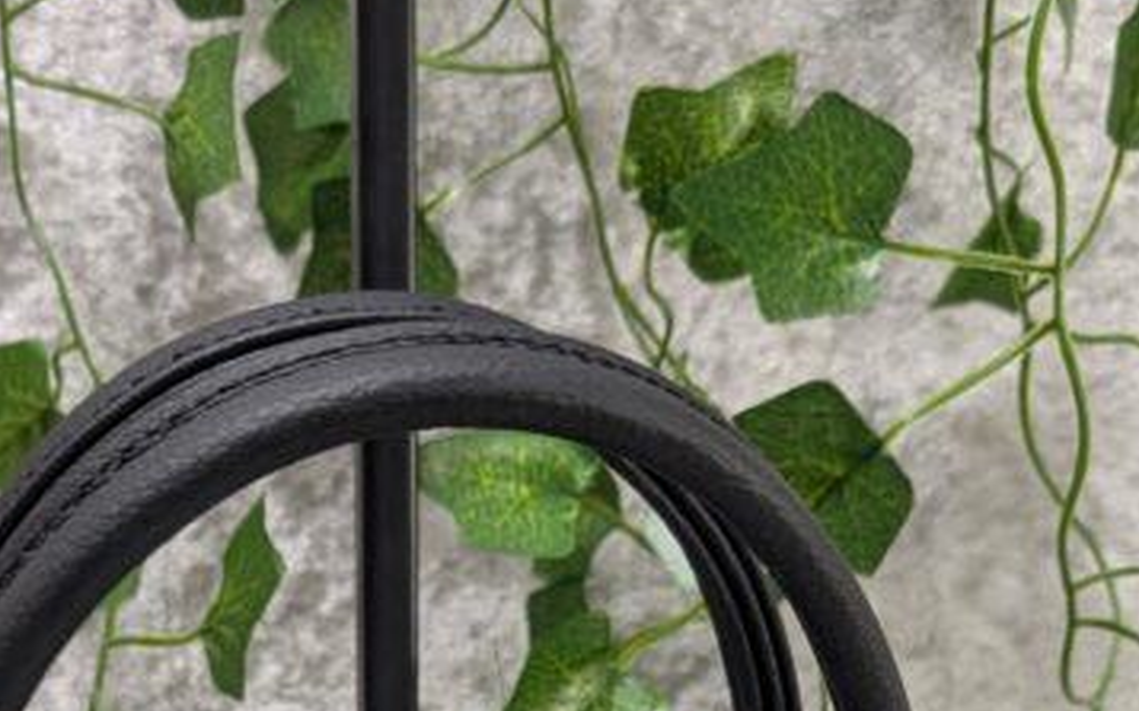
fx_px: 2266
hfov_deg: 27.9
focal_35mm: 73
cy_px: 1237
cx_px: 305
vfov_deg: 15.6
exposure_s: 1/50
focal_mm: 6.9
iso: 185
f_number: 1.68
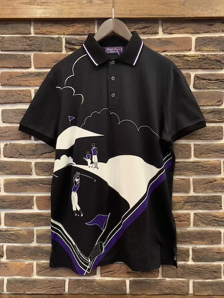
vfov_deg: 67.3
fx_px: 224
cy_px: 149
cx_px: 112
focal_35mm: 26
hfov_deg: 53.1
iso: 640
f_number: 1.8
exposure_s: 1/30
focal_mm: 4.25
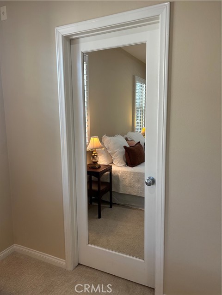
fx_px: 222
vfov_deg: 67.3
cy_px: 148
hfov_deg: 53.1
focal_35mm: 26
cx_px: 111
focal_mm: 5.96
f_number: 1.6
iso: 125
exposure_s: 1/120
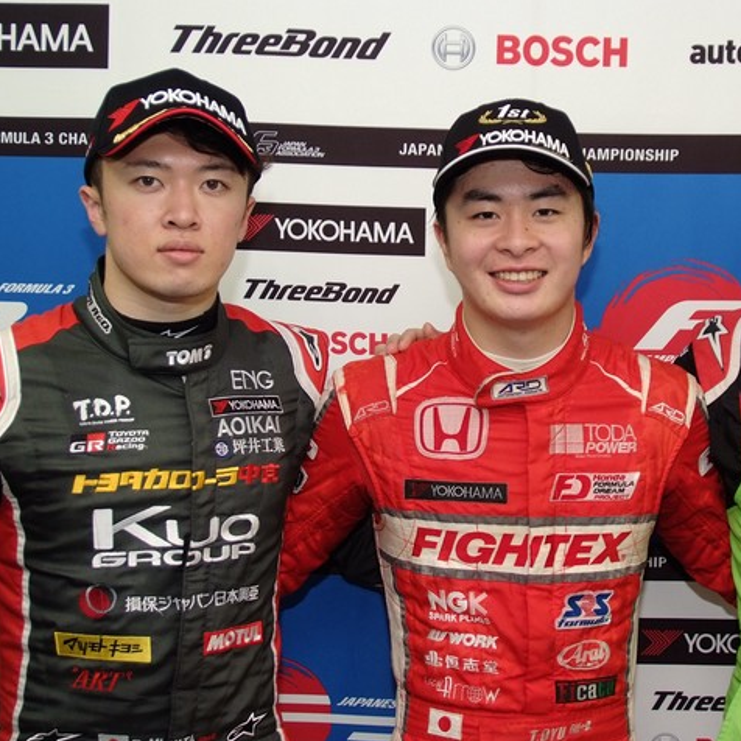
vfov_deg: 31.6
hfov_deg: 31.3
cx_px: 509
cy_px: 370
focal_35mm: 54
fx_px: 1308
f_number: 3.5
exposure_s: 1/125
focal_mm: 28
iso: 400
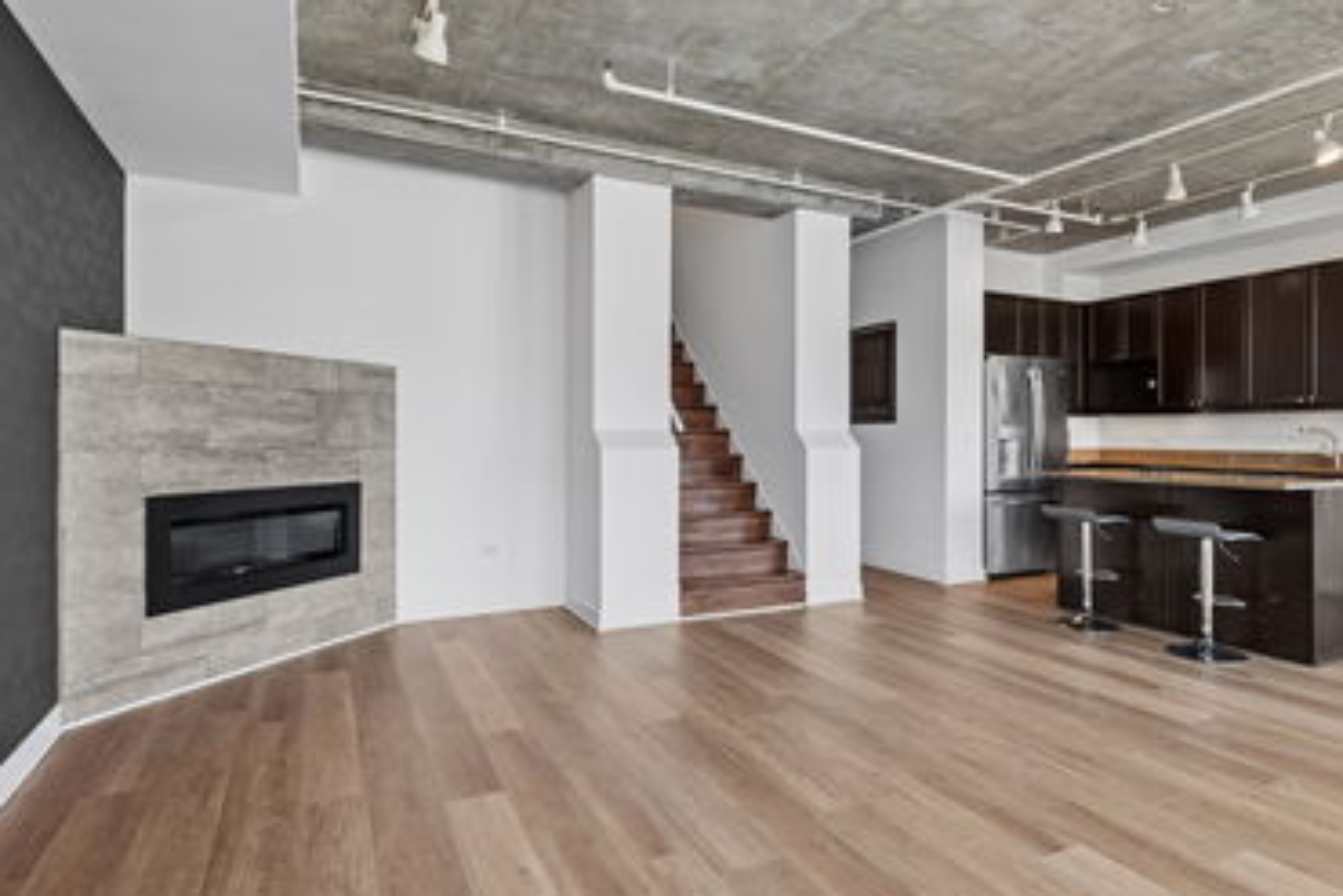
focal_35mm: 22
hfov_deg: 78.0
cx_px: 779
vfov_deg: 57.2
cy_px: 424
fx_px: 821
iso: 400
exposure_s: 1/20
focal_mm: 17
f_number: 8
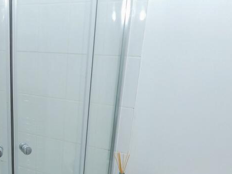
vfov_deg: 31.0
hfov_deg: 40.5
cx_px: 34
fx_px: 295
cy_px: 166
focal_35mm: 44
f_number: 2.8
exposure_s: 1/8
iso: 80
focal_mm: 3.6
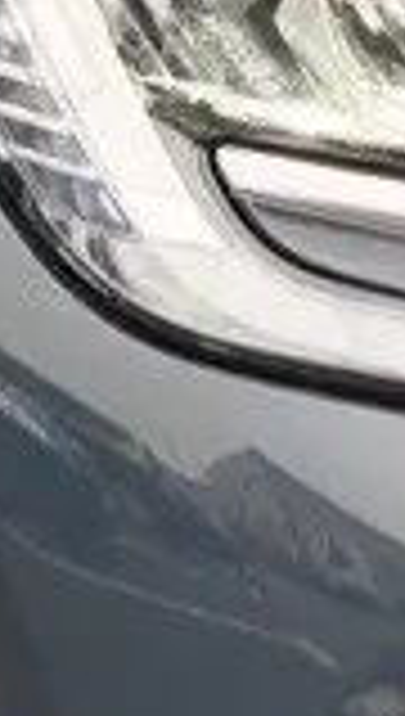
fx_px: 3116
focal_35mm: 164
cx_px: 432
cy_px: 16
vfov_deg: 12.9
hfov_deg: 7.4
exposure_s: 1/385
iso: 100
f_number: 1.78
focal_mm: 6.76
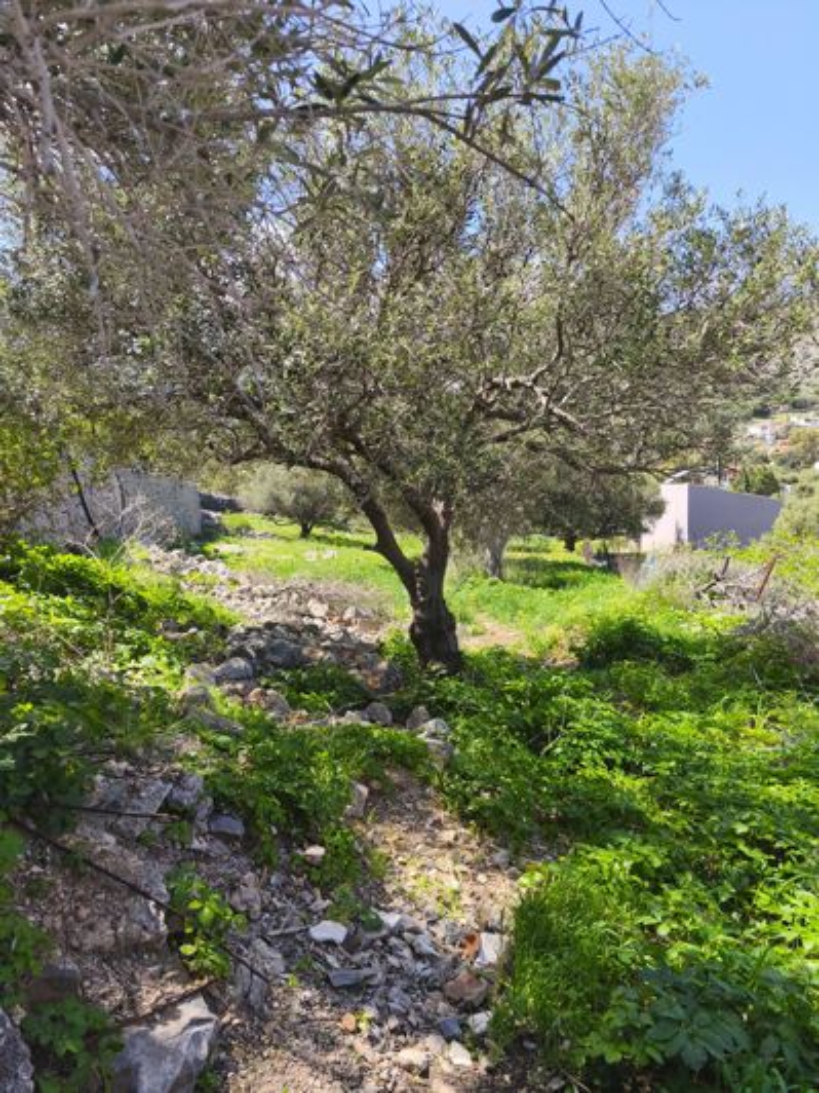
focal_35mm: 23
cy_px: 546
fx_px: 726
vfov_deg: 73.9
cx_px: 410
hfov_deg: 58.9
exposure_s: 1/1371
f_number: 1.7
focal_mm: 5.35
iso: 80
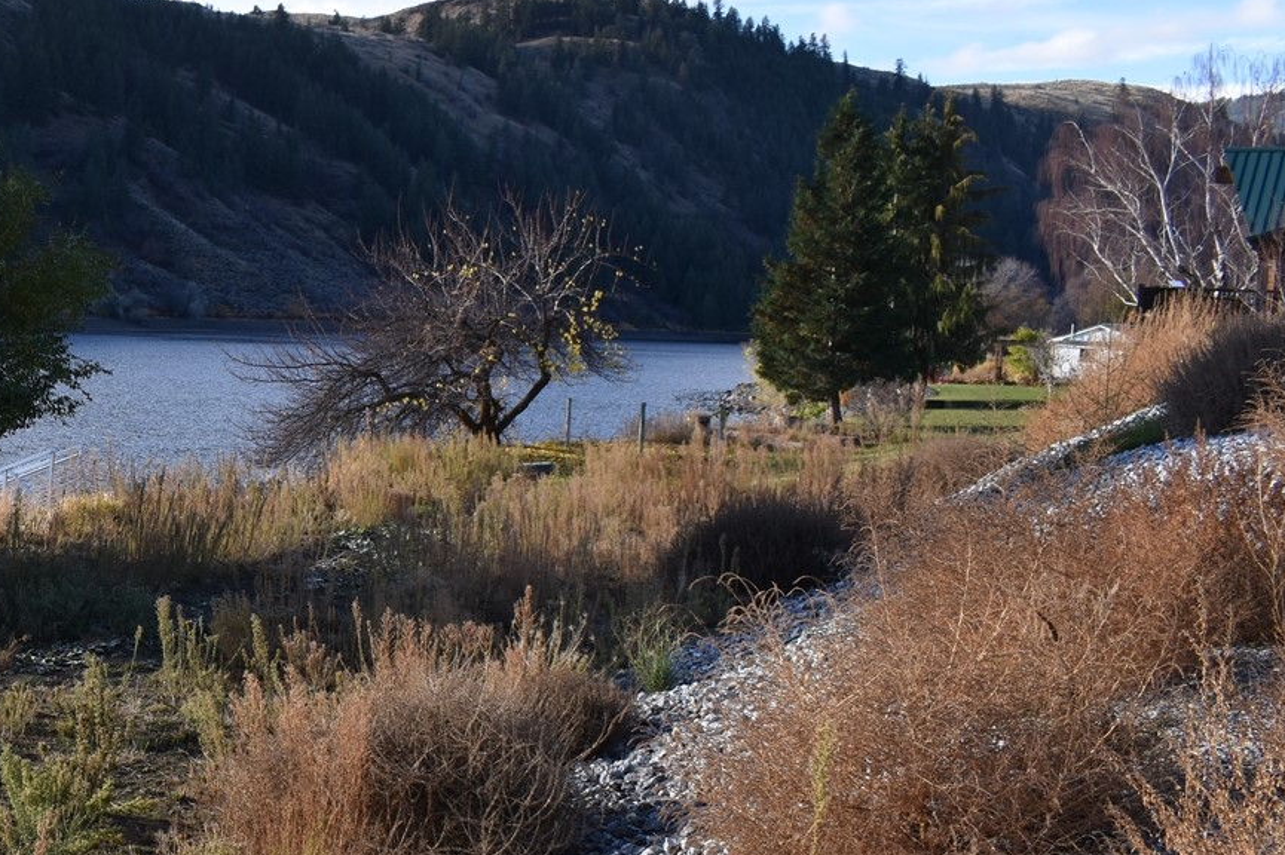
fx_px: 1891
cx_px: 53
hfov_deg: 34.7
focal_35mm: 53
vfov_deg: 25.5
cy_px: 502
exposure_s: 1/250
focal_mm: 18
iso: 200
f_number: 8
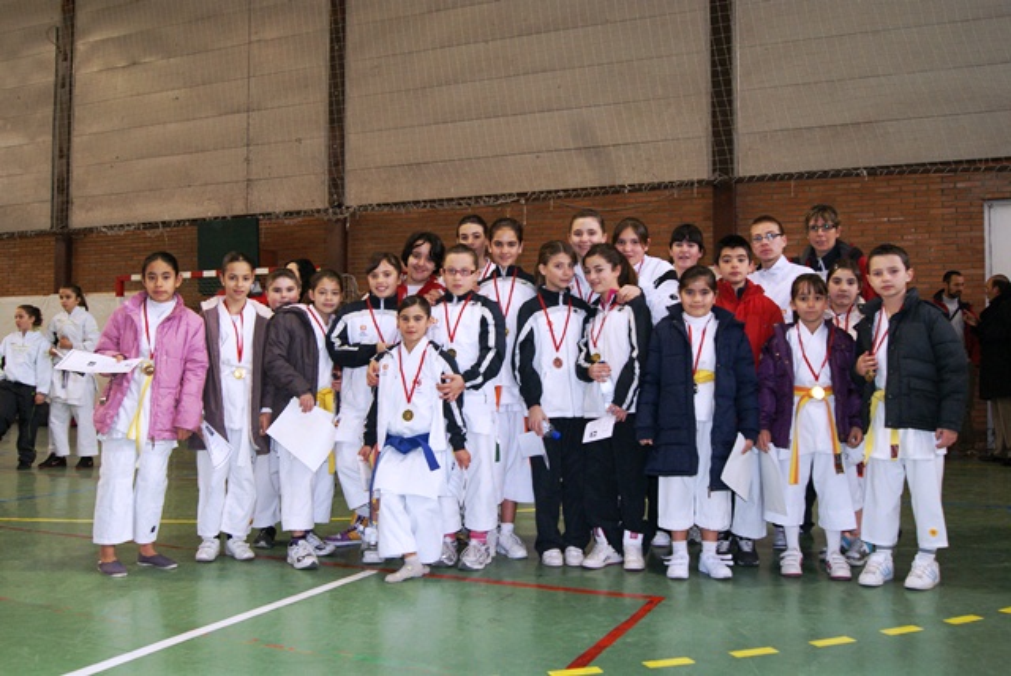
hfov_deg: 57.2
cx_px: 506
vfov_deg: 40.0
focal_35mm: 33
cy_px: 338
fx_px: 928
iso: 400
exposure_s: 1/60
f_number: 5.6
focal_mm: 22
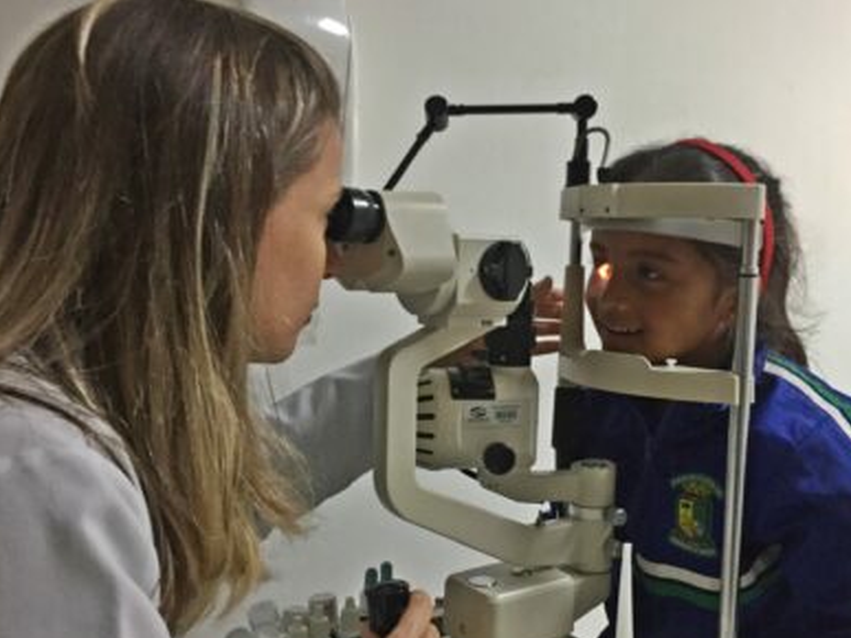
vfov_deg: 36.8
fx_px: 958
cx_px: 495
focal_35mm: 39
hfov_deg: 47.7
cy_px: 356
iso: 160
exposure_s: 1/30
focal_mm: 4.15
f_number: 2.2
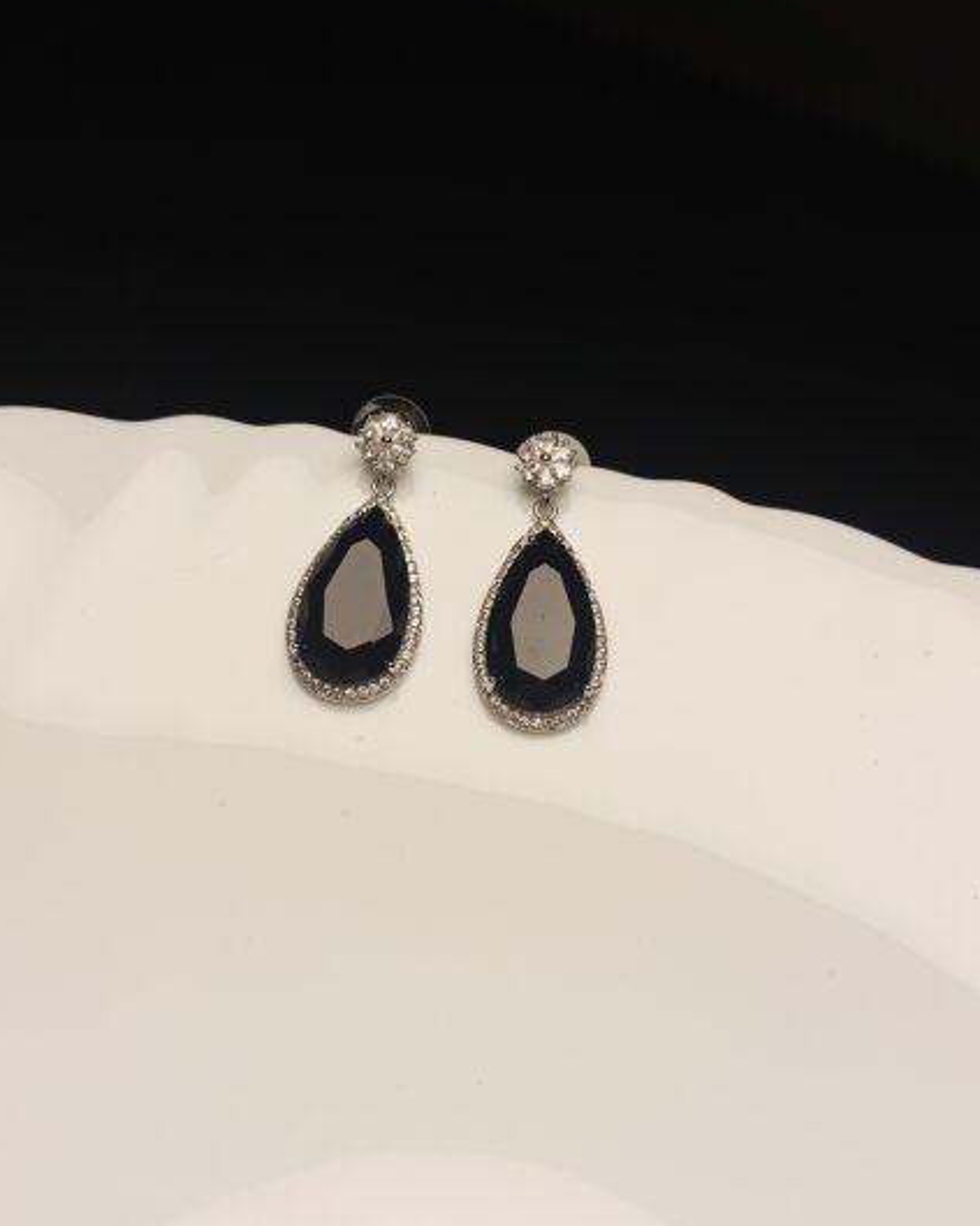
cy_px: 636
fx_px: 1342
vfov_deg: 49.1
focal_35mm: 37
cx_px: 487
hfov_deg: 40.1
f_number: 1.8
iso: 50
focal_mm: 3.98
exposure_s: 1/254
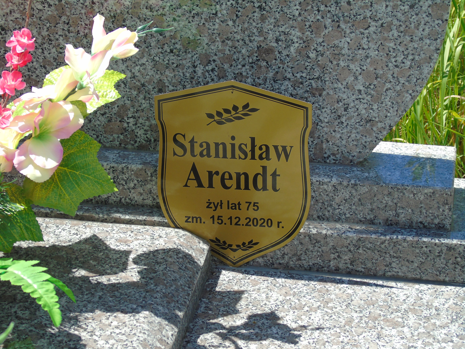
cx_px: 232
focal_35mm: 108
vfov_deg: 13.7
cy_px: 174
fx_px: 1451
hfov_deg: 18.2
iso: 80
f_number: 4.4
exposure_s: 1/250
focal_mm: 19
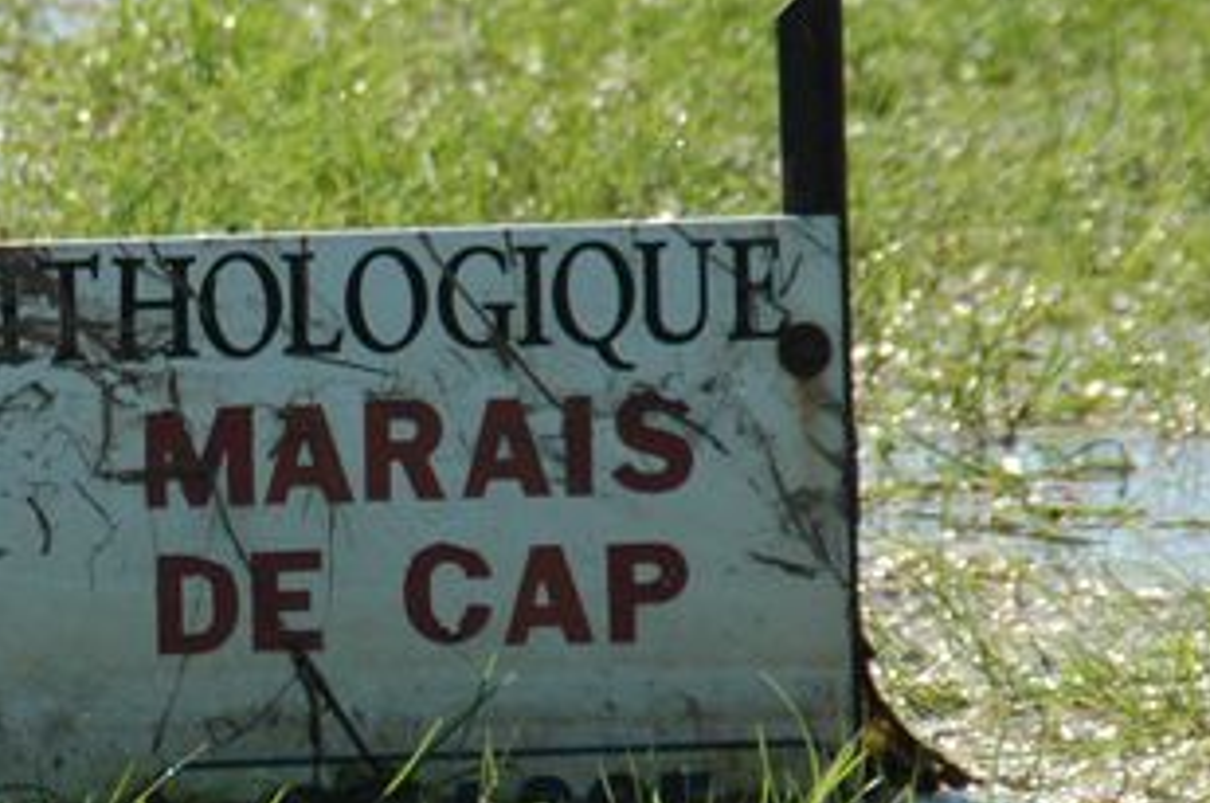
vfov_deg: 1.4
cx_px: 200
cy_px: 450
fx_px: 32585
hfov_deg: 2.1
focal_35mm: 971
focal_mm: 200
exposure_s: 1/1000
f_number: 8
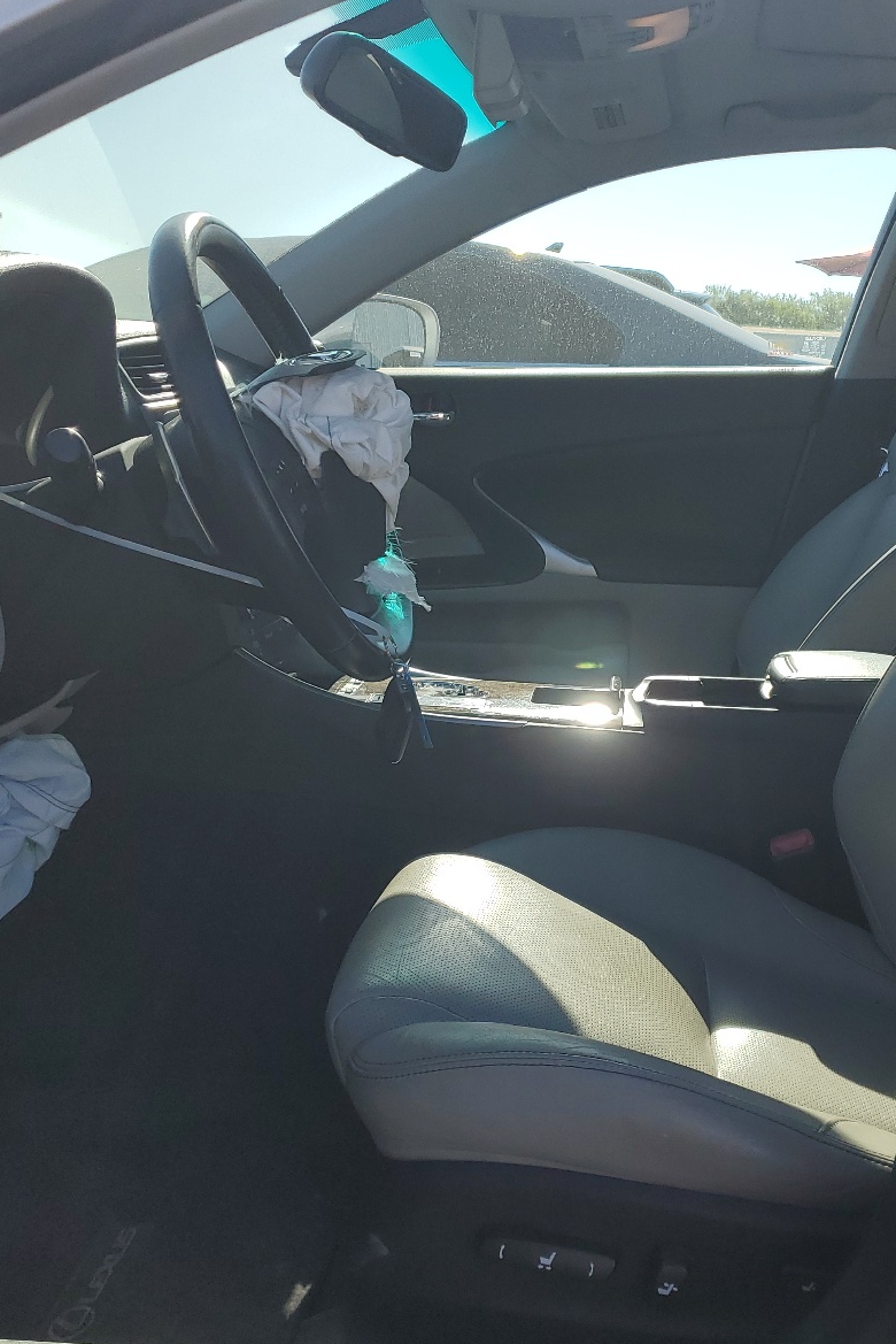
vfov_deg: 51.9
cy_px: 666
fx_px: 1380
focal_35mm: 37
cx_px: 592
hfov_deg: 35.6
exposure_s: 1/2500
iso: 50
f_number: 1.5
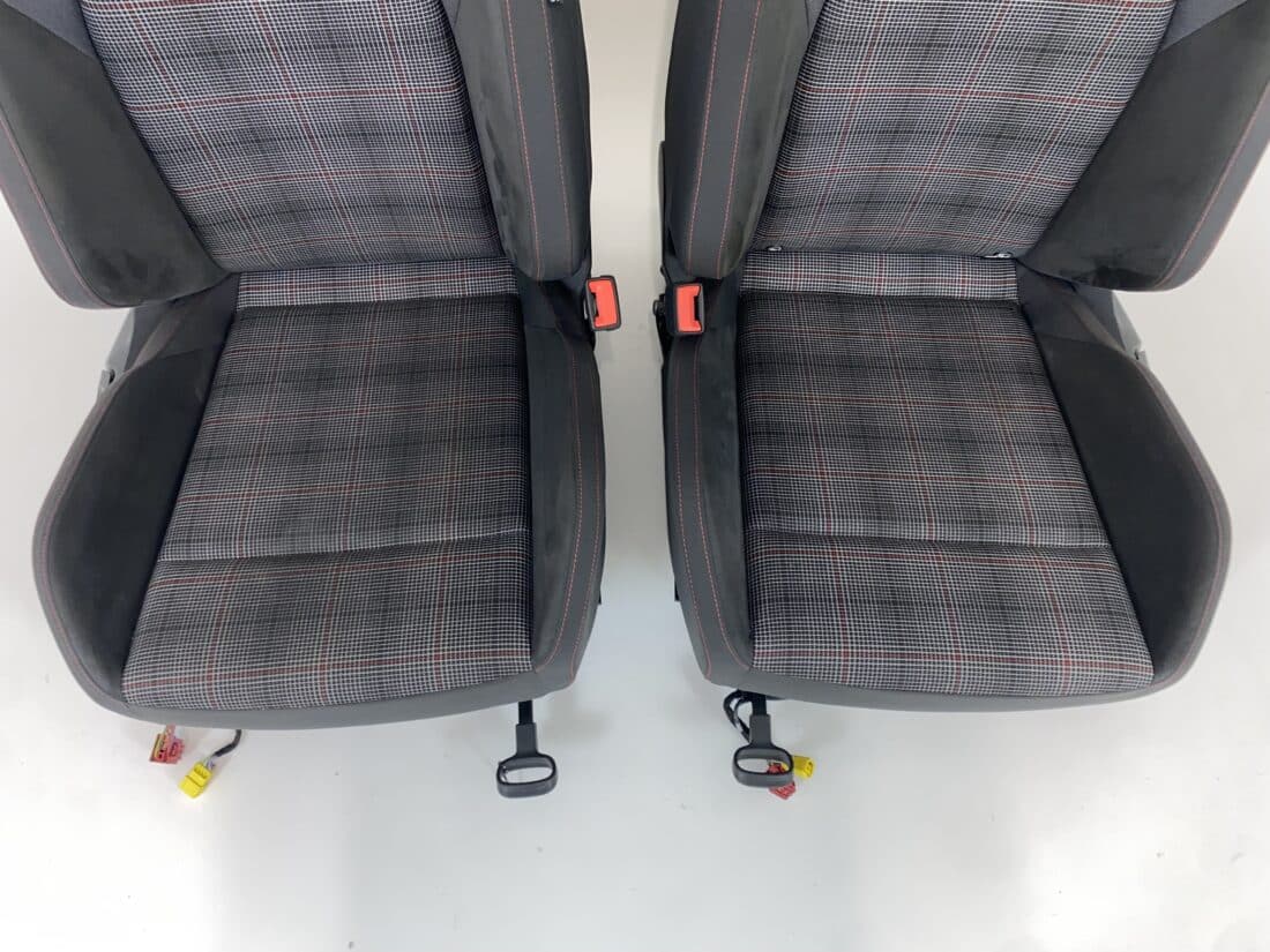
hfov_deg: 67.3
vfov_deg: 53.1
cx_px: 635
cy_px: 476
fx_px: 954
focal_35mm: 26
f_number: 1.8
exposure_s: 1/20
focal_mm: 4.25
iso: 40
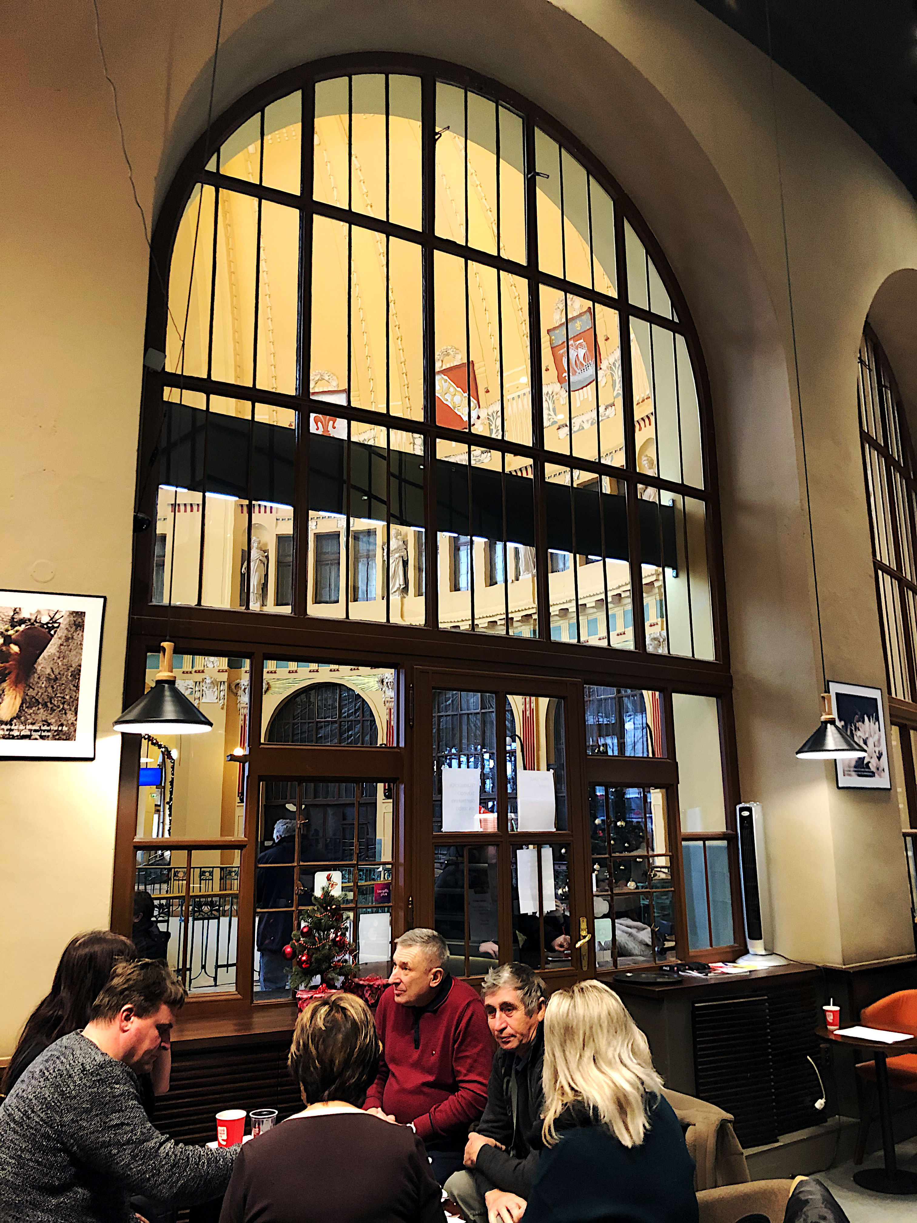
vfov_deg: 63.4
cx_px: 458
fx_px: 989
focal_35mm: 28
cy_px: 612
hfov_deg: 49.7
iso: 250
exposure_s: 1/50
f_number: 1.8
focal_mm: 3.99
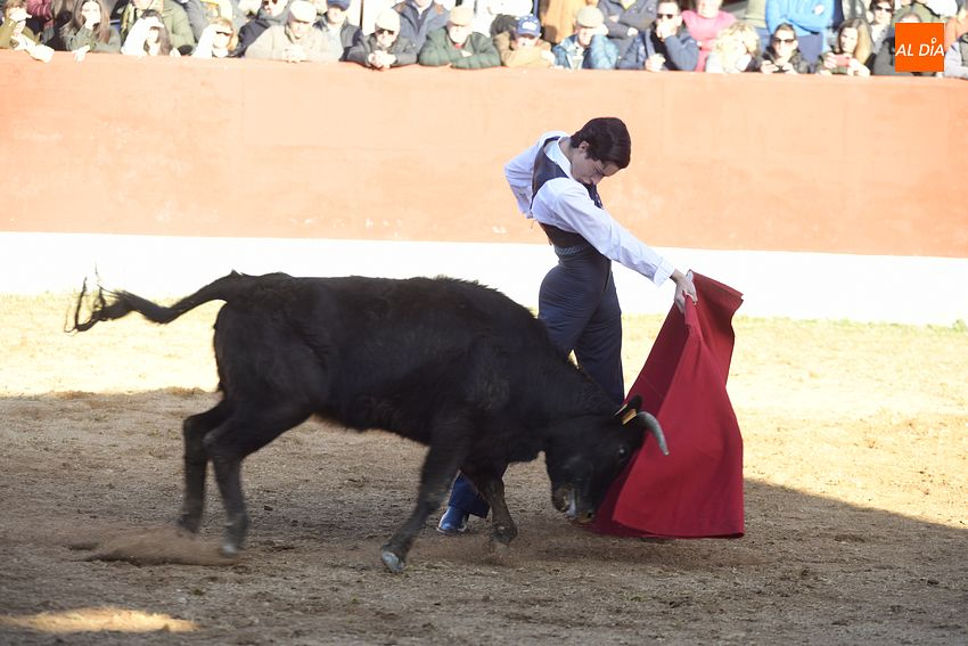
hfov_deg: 16.4
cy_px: 323
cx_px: 484
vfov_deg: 11.0
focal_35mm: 125
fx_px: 3361
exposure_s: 1/320
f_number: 4
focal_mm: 125
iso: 250
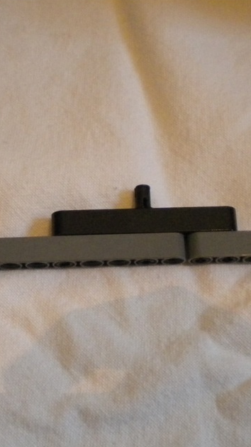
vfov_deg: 33.7
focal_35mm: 62
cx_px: 77
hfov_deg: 19.3
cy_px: 267
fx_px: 734
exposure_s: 1/66.8
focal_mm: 6.3
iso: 800
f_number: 3.1
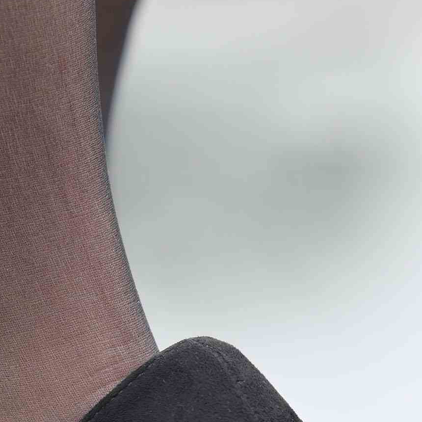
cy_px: 282
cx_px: 3
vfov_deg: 1.9
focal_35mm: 909
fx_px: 12537
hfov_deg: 1.9
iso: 200
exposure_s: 1/320
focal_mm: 200
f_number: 4
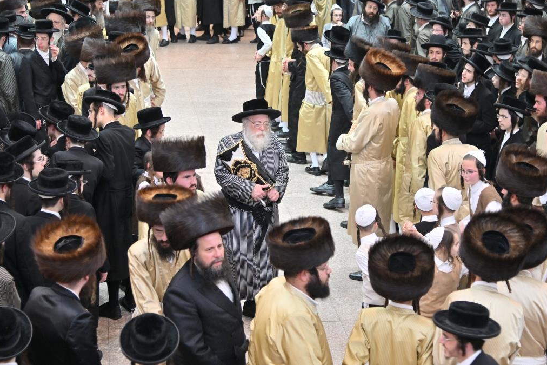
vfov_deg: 15.5
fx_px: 1337
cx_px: 275
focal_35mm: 88
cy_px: 181
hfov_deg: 23.1
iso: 500
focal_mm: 58
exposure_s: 1/160
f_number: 4
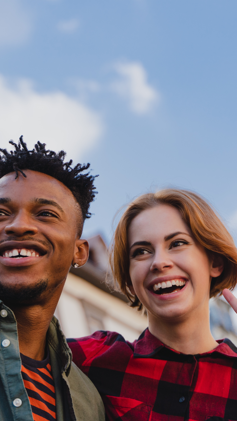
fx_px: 1218
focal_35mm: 109
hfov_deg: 11.1
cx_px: 145
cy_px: 211
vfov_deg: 19.6
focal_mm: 46
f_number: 2.8
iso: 100
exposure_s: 1/1000
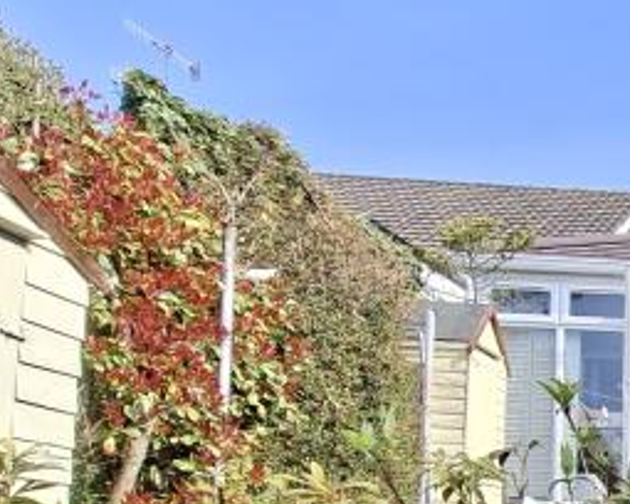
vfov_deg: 27.5
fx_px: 951
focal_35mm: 51
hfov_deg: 26.0
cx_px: 964
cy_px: 534
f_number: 2.2
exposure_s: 1/714
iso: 40
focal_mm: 1.74
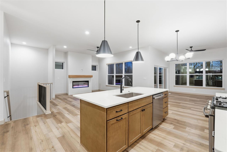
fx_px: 104
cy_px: 76
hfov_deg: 95.0
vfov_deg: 72.0
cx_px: 114
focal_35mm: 16
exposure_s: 1/50
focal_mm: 16.5
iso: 250
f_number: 9
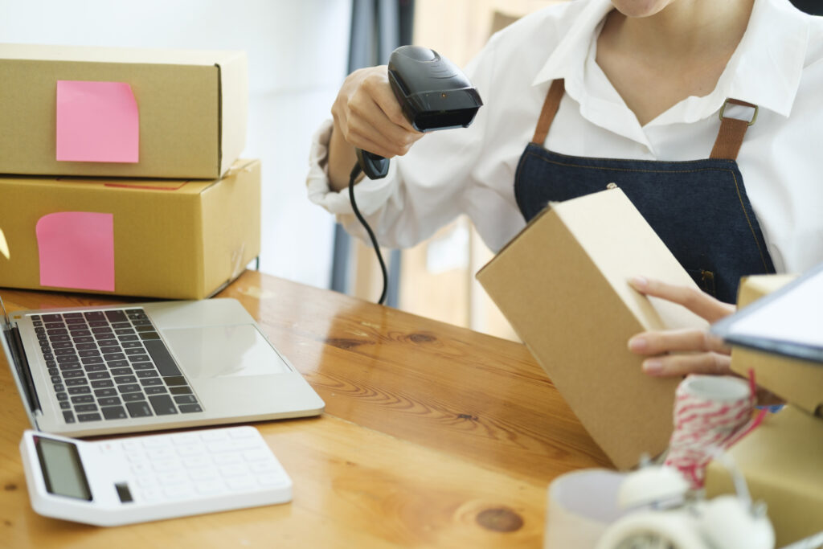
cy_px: 274
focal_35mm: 53
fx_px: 1212
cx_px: 412
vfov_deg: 25.5
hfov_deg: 37.5
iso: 200
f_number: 2
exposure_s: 1/250
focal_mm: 35
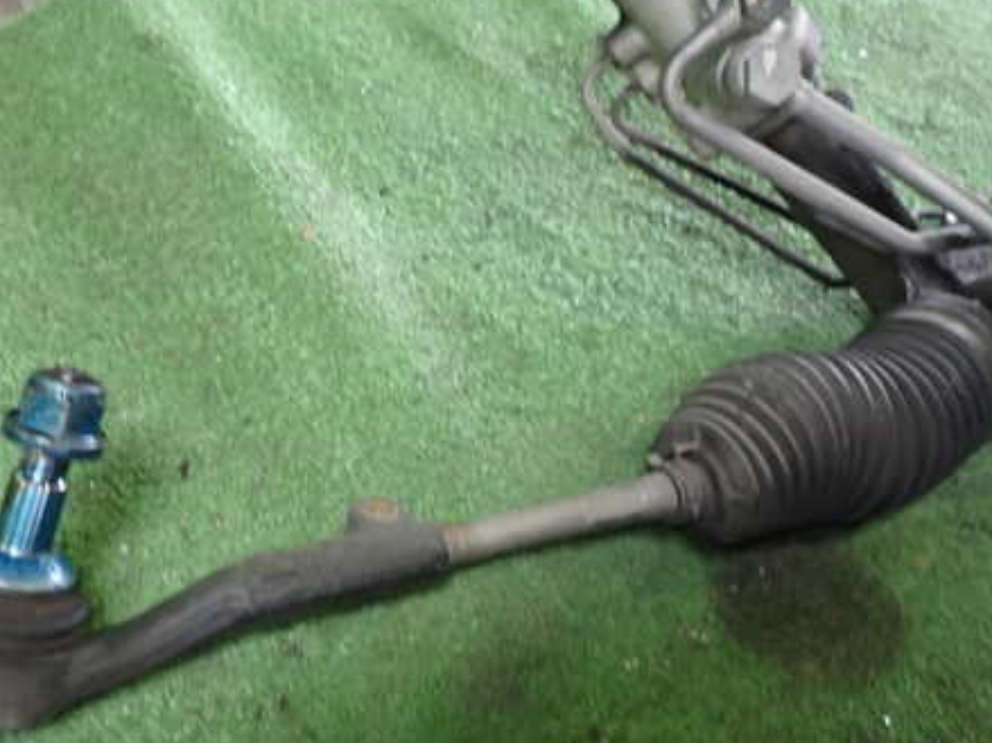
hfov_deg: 45.7
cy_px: 316
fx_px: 1175
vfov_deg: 35.1
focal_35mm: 41
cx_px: 425
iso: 400
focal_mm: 5.4
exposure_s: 1/30
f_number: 2.3
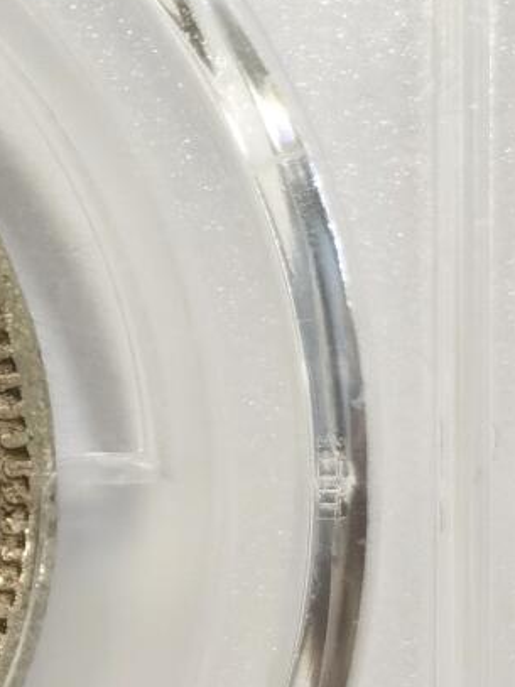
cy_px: 62
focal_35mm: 239
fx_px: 4743
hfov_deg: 6.1
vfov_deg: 8.3
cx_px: -513
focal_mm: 5.56
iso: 125
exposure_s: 1/100
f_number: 16
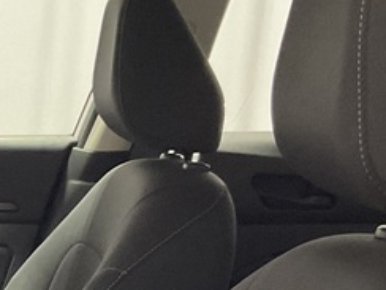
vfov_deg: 12.4
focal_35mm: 114
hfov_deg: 16.2
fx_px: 1271
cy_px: 417
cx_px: -144
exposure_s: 1/33
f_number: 1.8
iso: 200
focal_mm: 3
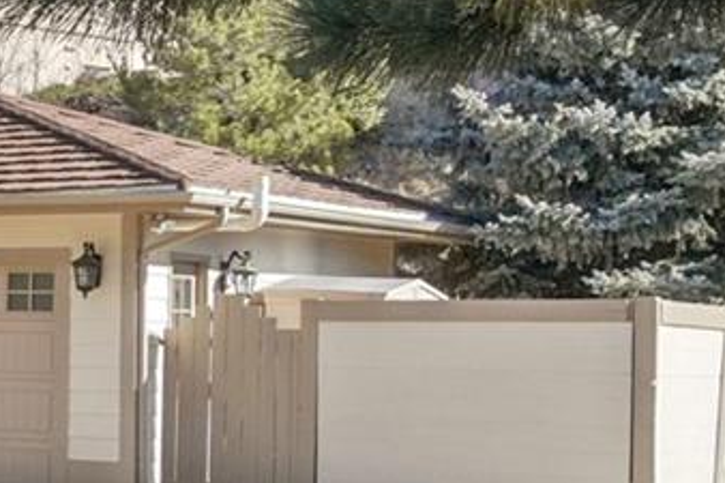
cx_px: -768
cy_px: 225
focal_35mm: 106
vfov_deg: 12.9
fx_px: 2141
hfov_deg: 15.2
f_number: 8
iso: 400
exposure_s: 1/640
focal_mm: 15
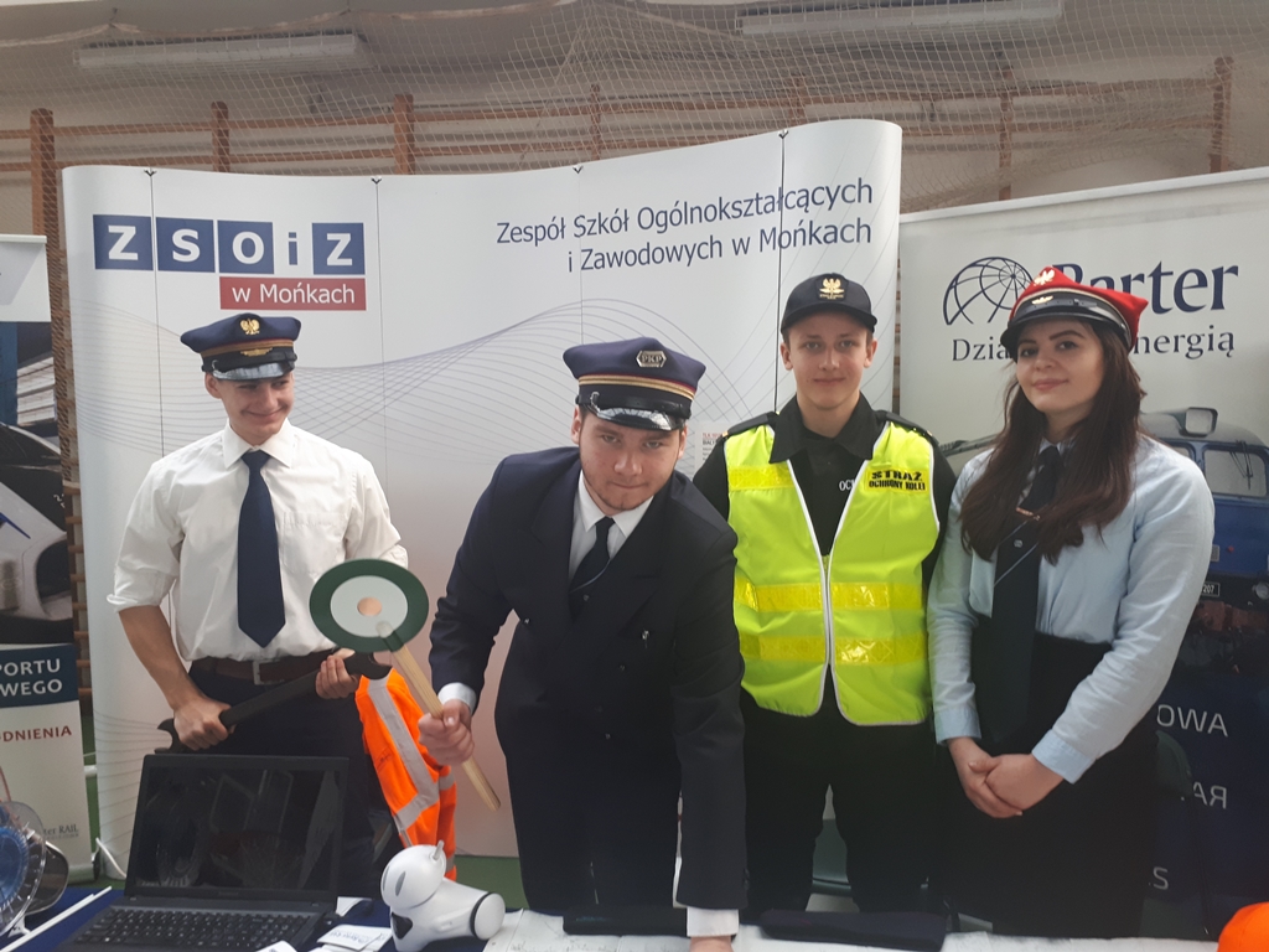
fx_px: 990
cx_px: 634
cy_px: 476
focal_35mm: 27
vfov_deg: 51.4
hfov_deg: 65.3
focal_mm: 3.6
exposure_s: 1/100
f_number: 1.9
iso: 80
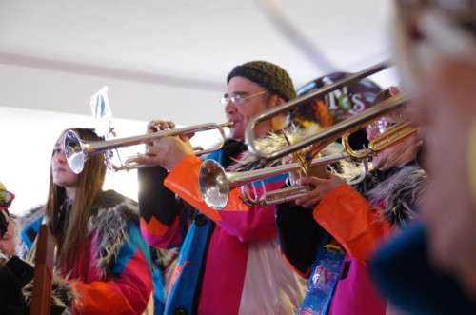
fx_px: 1544
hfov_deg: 17.5
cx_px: 238
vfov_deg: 11.7
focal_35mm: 117
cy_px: 158
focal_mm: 78
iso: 3200
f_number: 5.6
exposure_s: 1/13
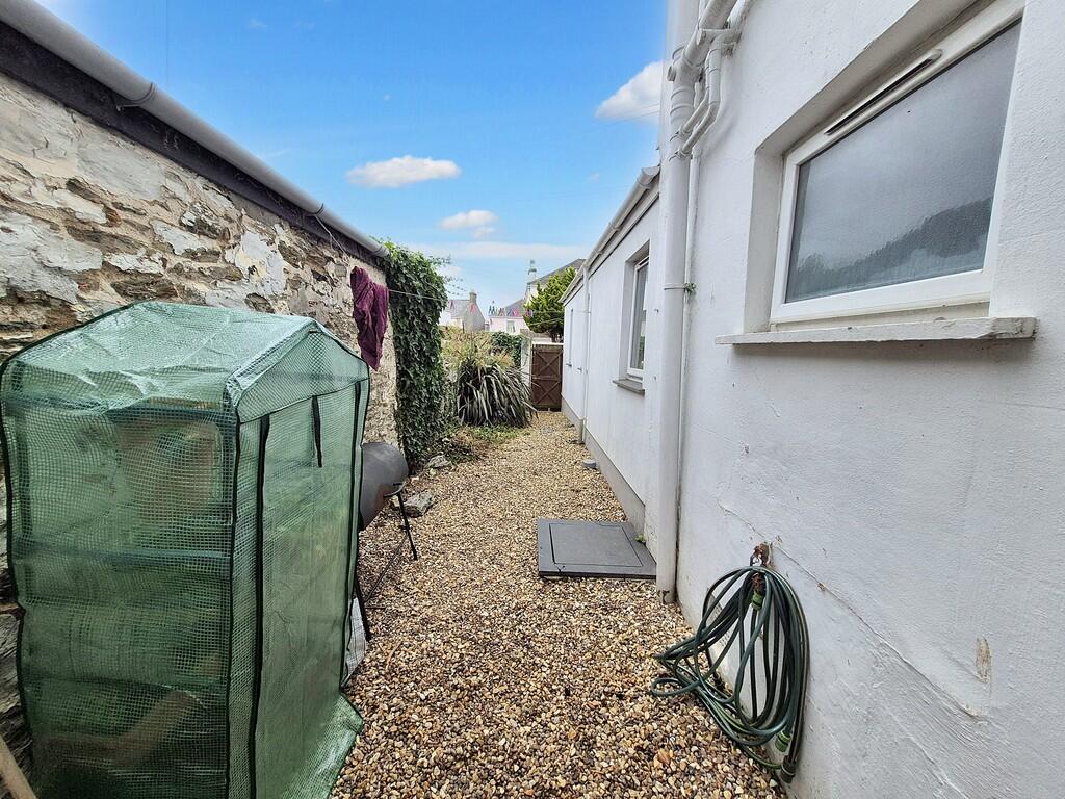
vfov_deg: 89.9
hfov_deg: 106.2
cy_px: 400
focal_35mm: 13
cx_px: 532
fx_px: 400
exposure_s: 1/1384
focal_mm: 1.7
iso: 50
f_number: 2.2
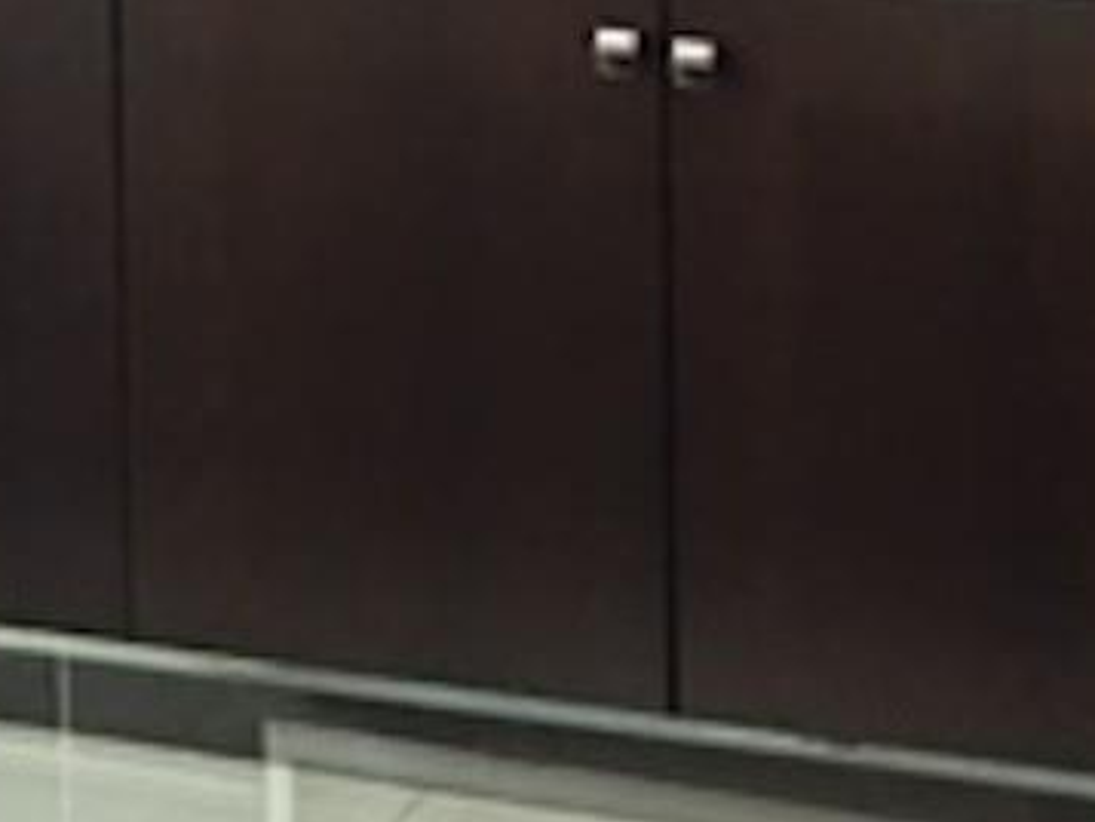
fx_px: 4114
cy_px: -819
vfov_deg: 10.5
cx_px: 1135
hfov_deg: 14.9
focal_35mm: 130
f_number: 2.2
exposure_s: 1/15
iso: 100
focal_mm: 4.15
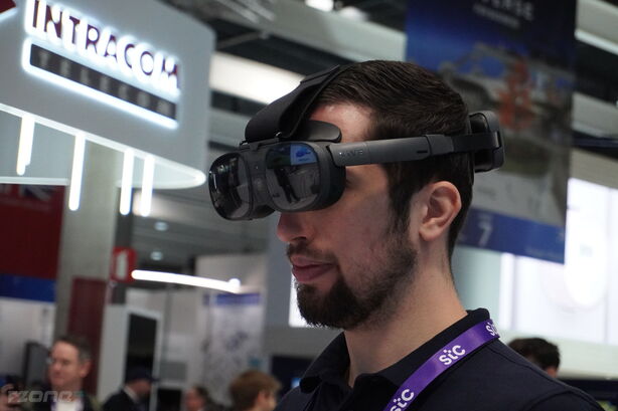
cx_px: 309
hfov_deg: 27.0
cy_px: 206
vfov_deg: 18.2
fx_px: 1287
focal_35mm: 75
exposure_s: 1/640
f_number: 5.6
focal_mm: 50
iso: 5000
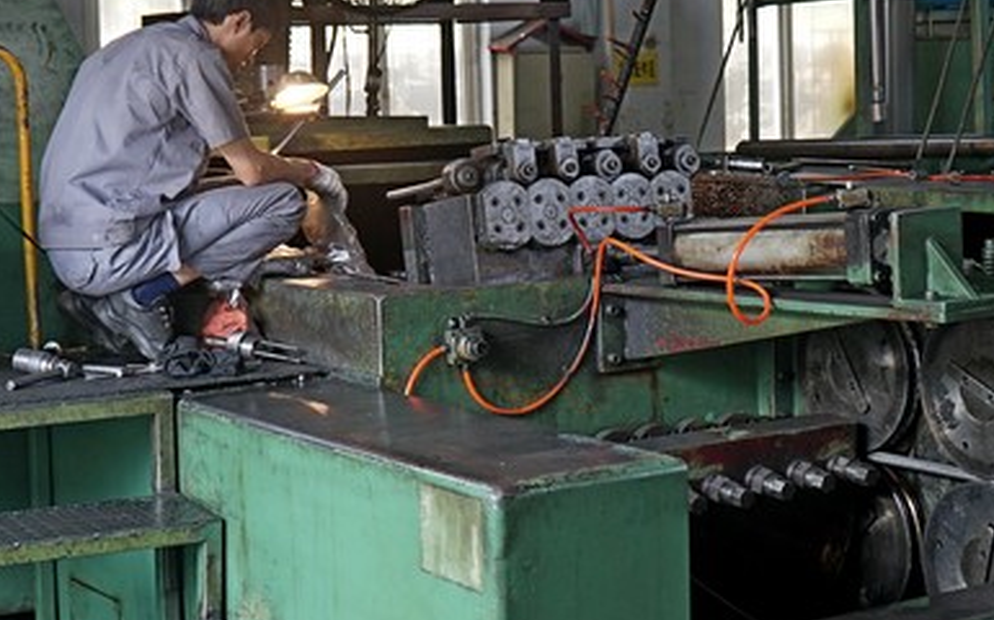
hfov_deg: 33.0
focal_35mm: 62
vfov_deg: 20.9
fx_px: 1678
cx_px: 519
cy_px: 264
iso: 2000
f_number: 5
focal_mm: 52
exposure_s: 1/160
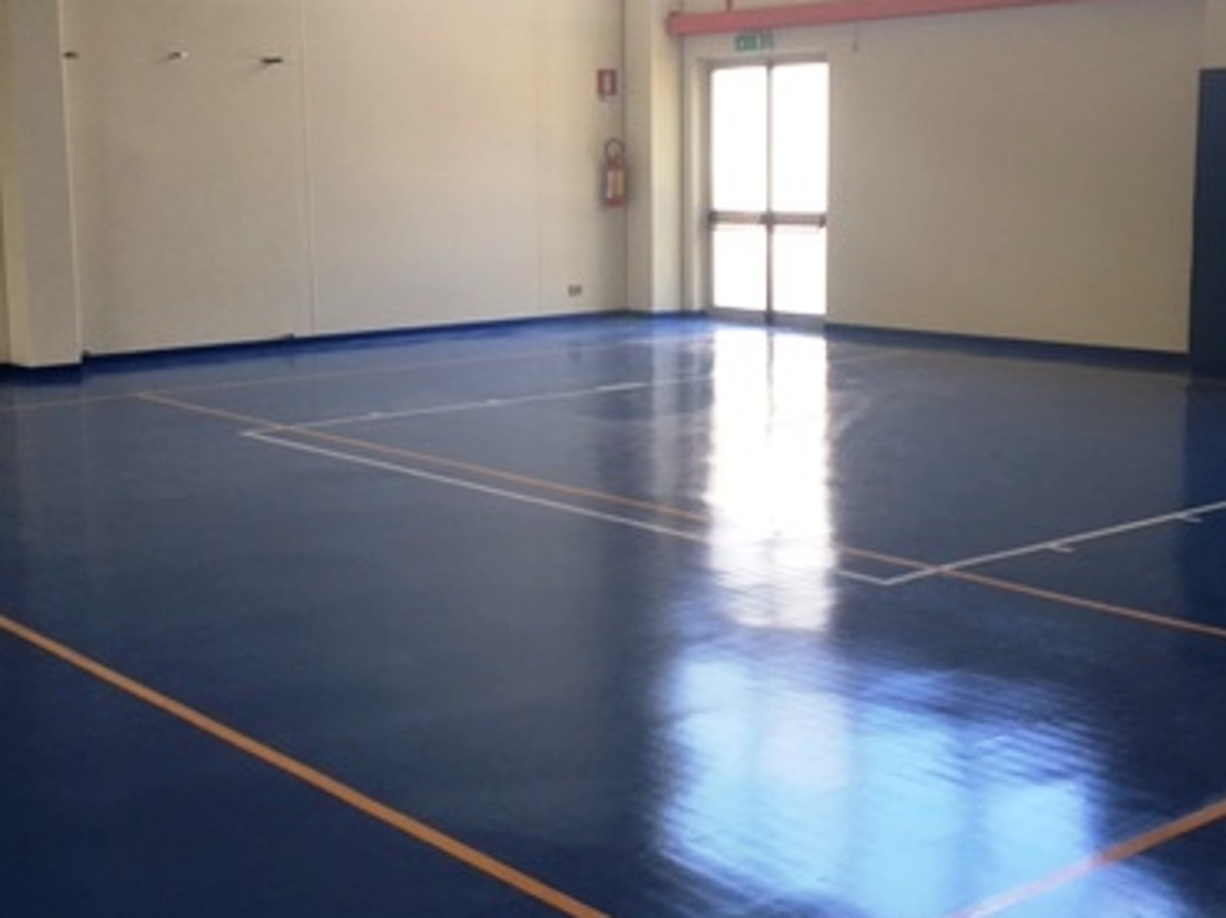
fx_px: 1770
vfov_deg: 29.1
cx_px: 585
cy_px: 409
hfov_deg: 38.2
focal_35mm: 50
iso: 25
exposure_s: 1/50
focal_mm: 4.15
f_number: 2.2
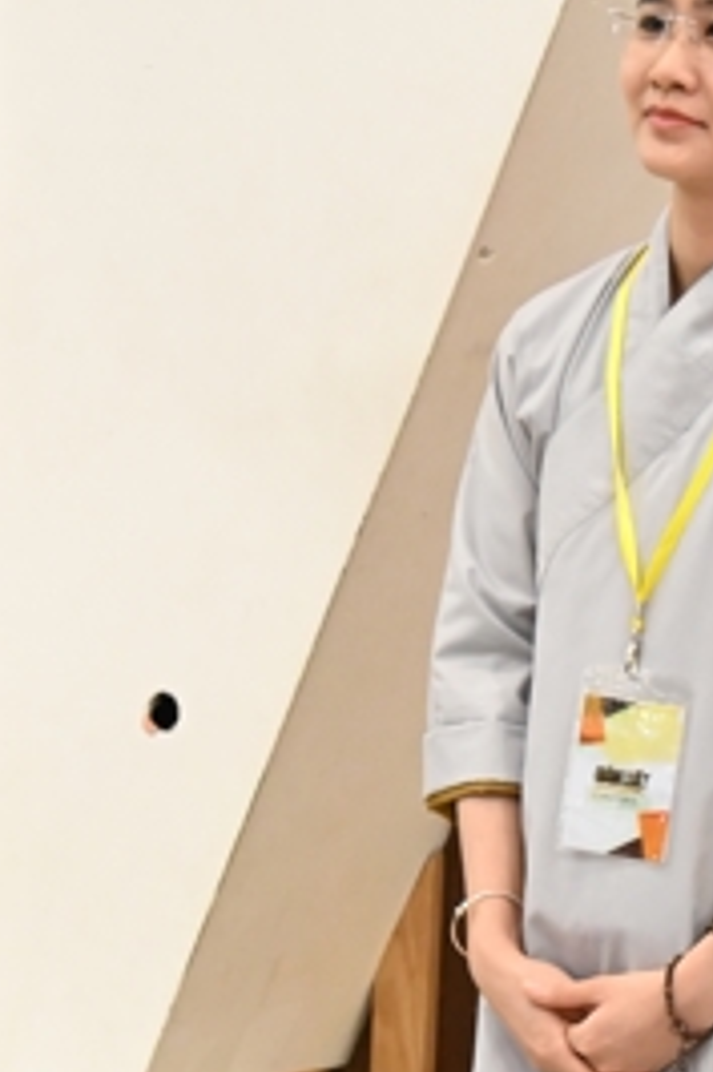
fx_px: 8953
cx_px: 786
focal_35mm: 301
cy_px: 933
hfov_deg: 4.6
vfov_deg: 6.8
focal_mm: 82
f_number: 4
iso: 5000
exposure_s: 1/125
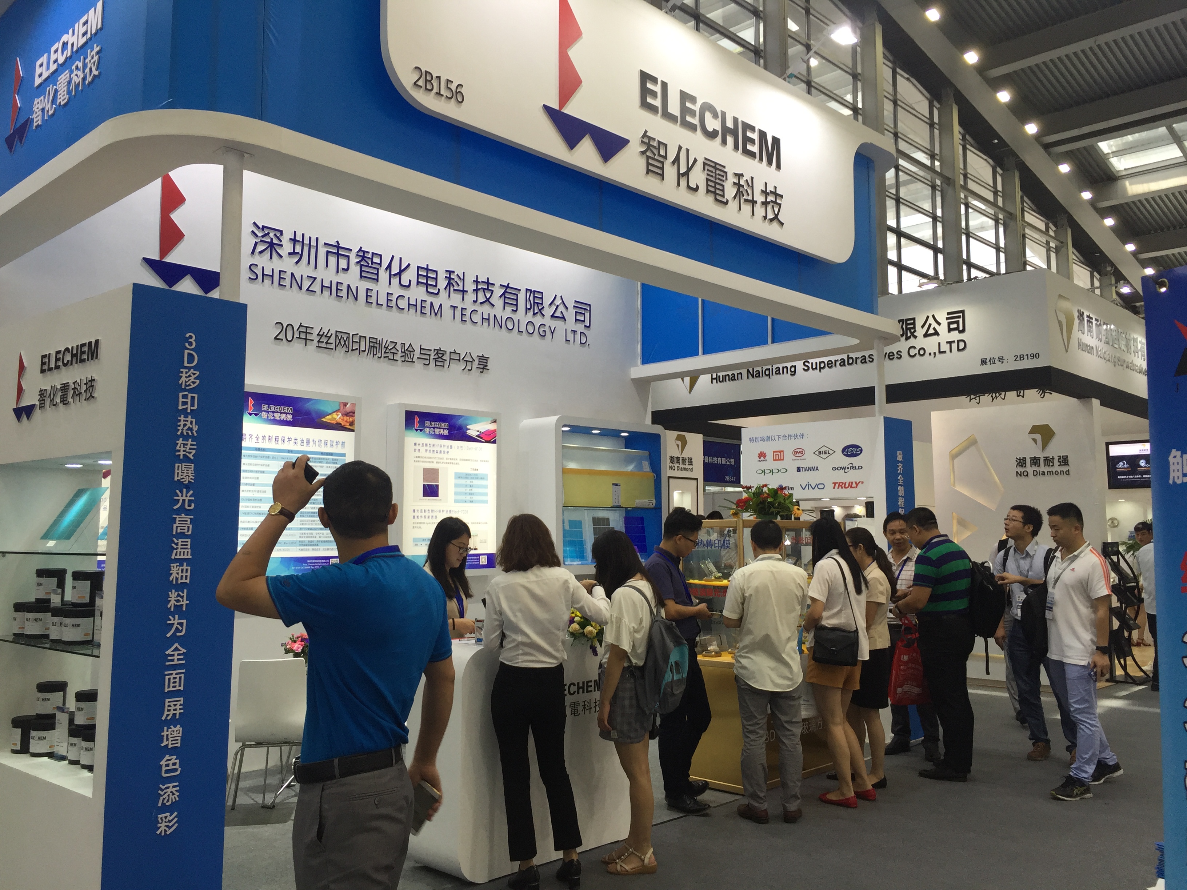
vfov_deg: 48.2
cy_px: 445
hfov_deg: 61.7
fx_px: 994
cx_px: 594
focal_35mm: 29
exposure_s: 1/100
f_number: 2.2
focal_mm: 4.15
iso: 50
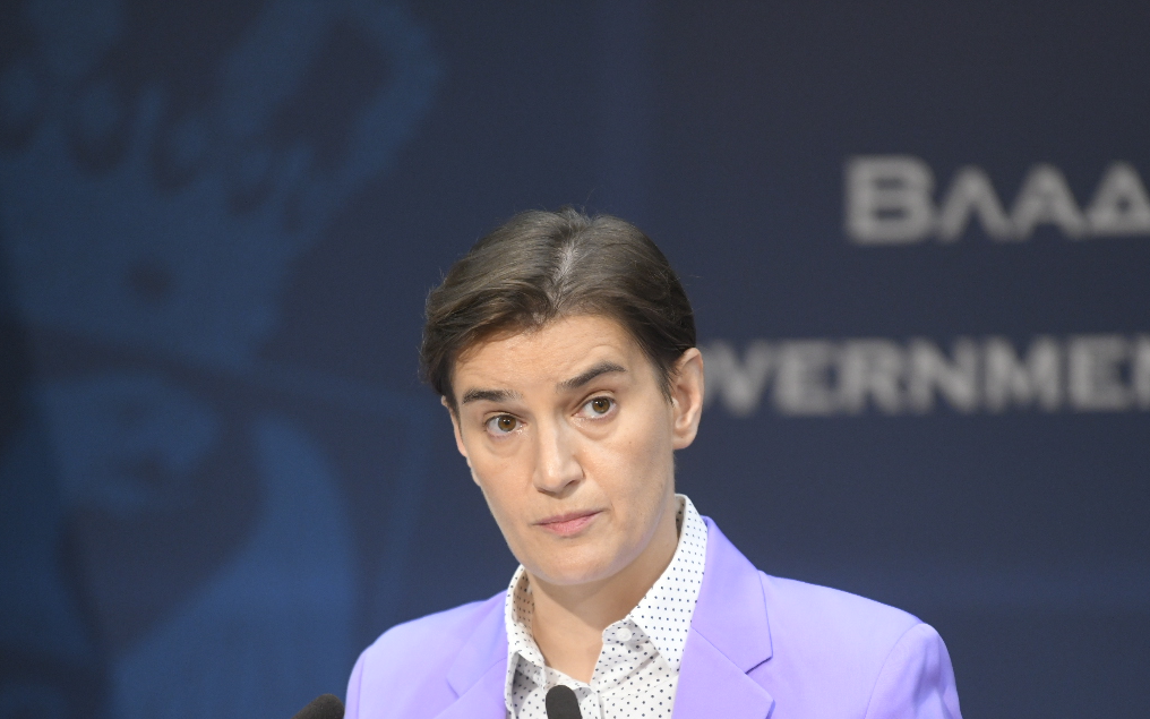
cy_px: 600
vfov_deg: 4.0
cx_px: 617
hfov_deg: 6.5
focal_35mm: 325
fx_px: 10186
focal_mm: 200
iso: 1600
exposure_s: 1/320
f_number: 2.8
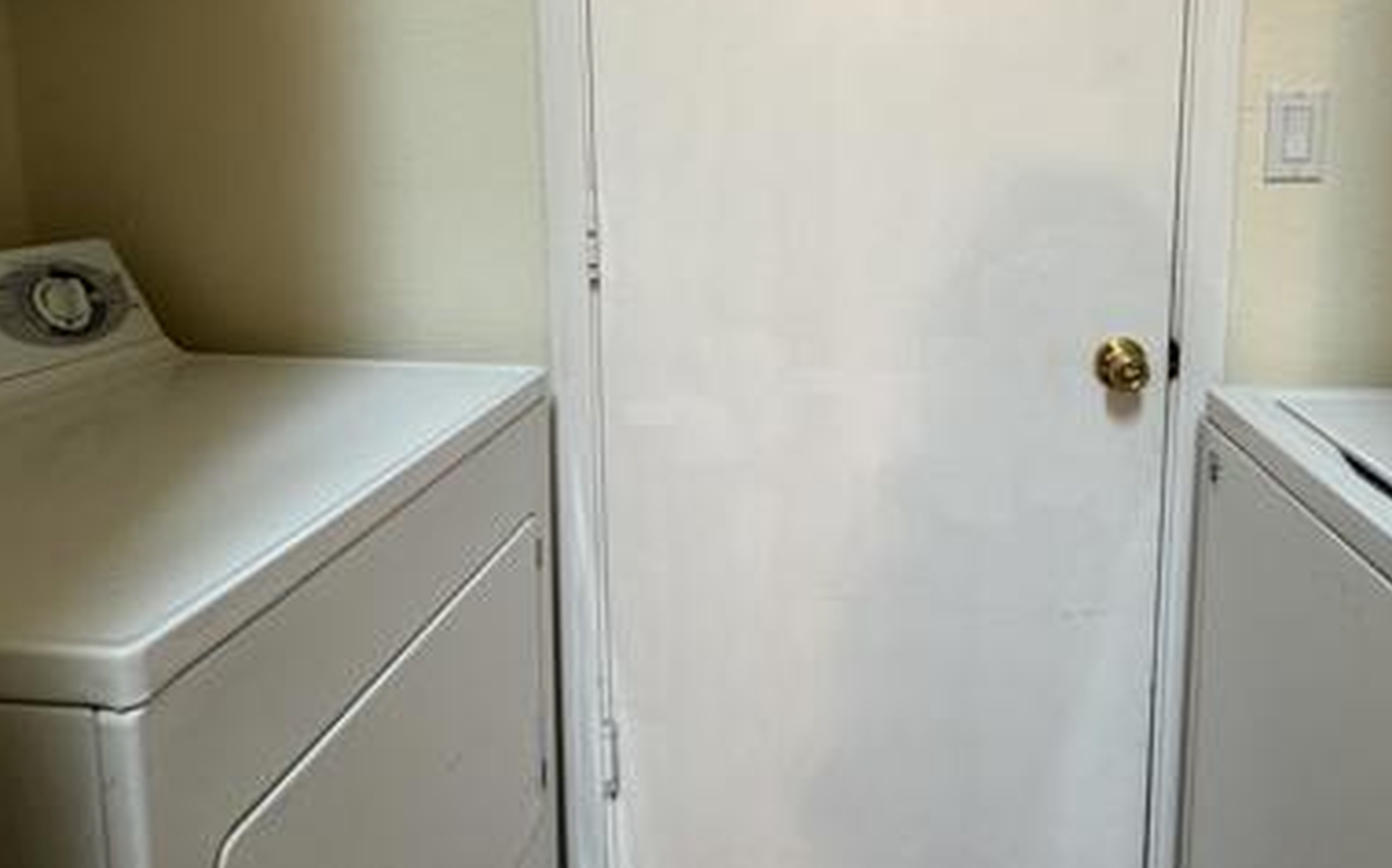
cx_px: 813
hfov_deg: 72.0
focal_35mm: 25
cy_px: 249
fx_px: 948
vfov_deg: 47.9
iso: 250
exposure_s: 1/60
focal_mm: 2.22
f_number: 2.2
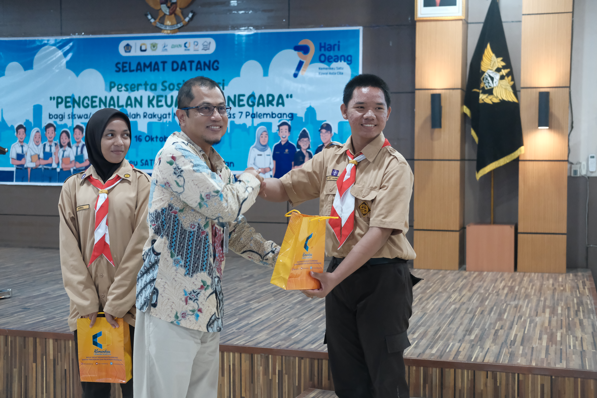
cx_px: 298
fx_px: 879
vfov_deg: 25.5
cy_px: 199
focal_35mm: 53
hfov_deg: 37.5
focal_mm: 35
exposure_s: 1/110
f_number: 2.8
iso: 3200
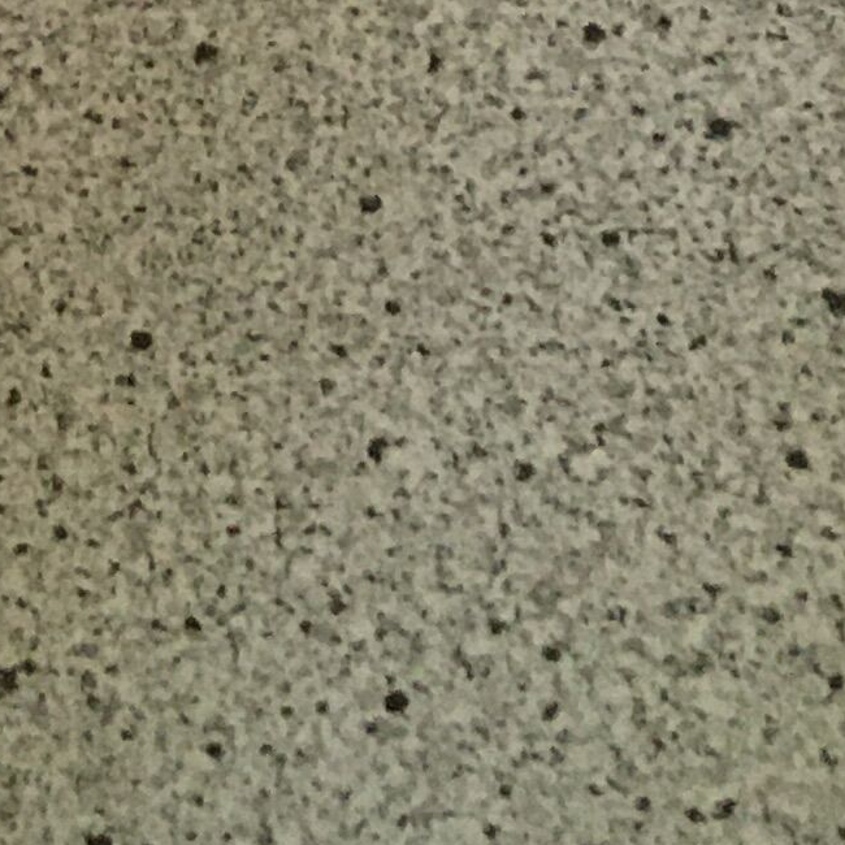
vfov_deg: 9.3
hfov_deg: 10.9
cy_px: -1481
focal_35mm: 159
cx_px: 79
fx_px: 4391
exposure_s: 1/33
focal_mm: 4.15
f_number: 2.2
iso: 160
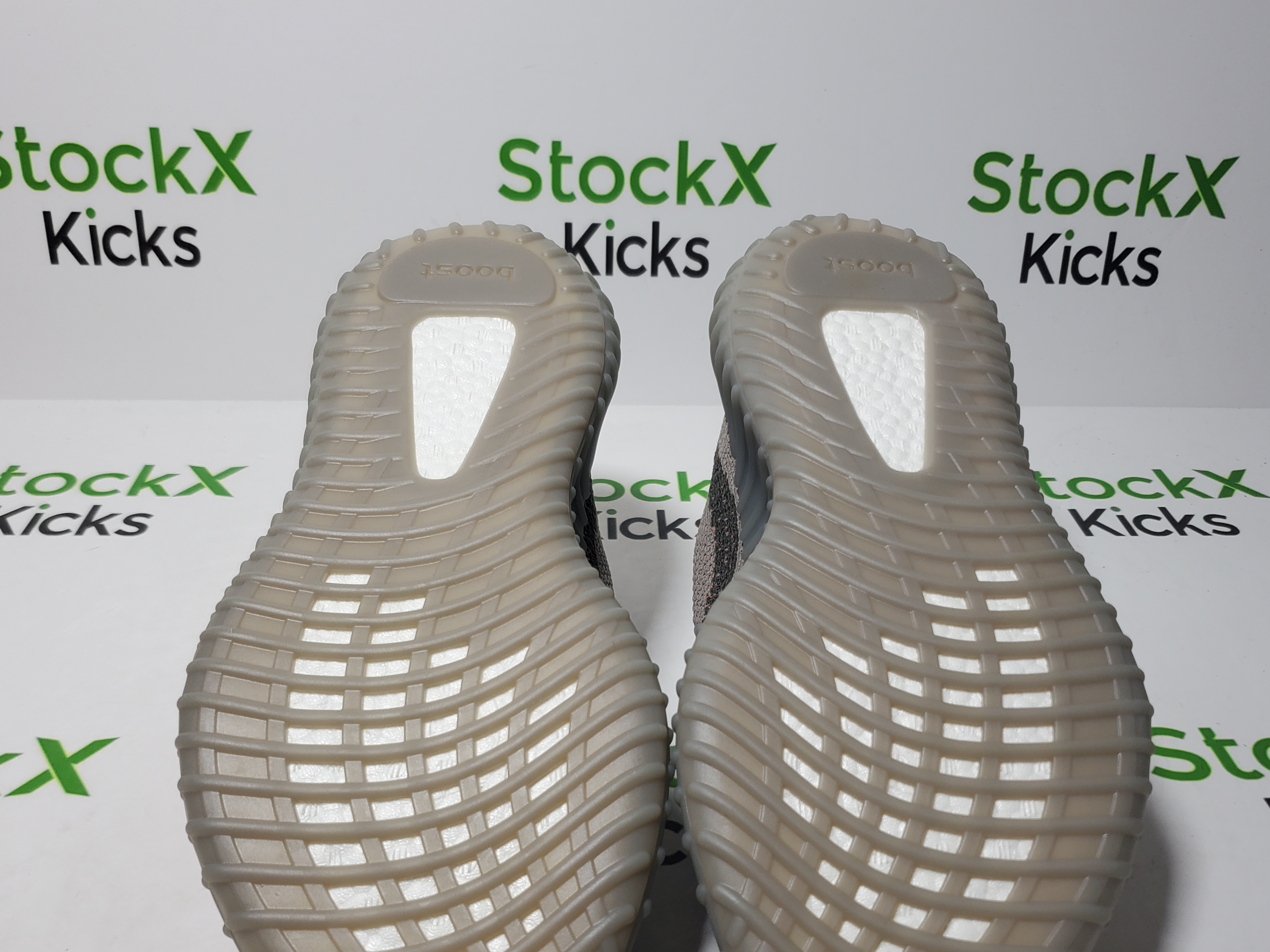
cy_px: 600
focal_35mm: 33
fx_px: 1211
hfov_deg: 55.3
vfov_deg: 42.6
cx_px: 693
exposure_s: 1/539
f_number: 1.5
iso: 50
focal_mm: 4.3
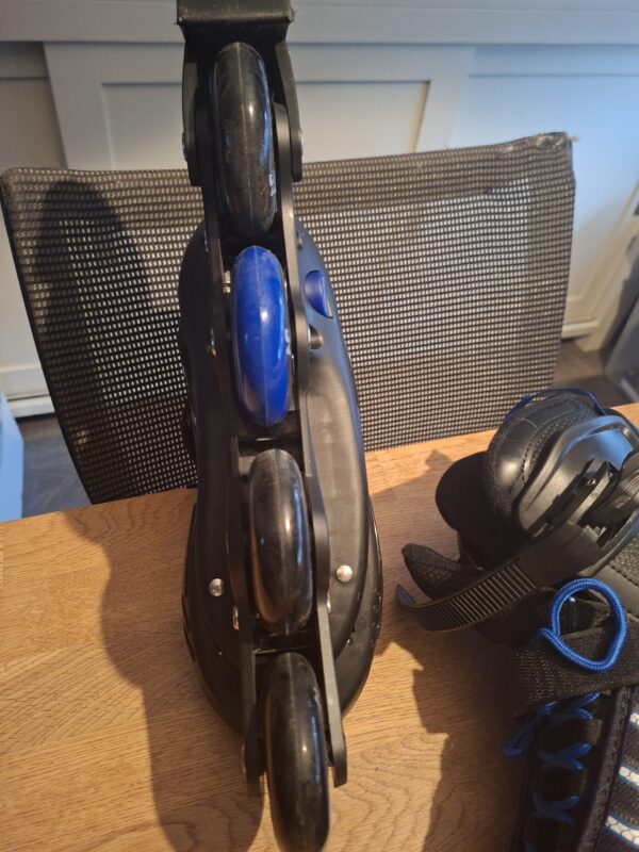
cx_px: 320
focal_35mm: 23
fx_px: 566
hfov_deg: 58.9
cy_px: 426
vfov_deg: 73.9
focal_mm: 5.54
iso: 800
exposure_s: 1/24
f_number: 1.8
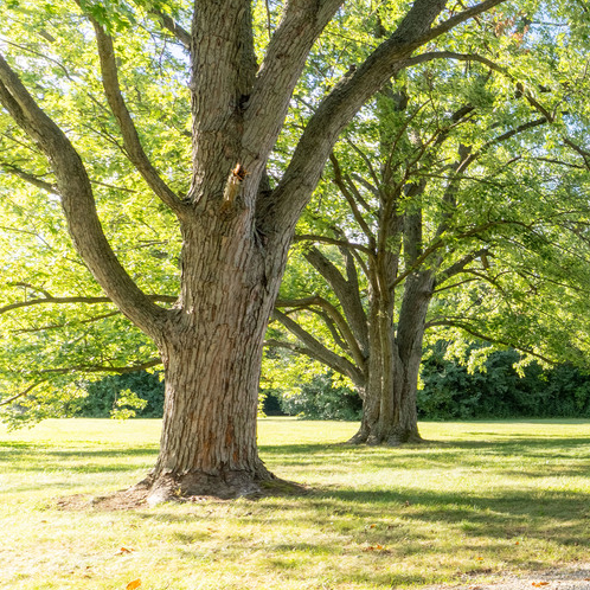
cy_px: 518
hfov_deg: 24.7
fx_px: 906
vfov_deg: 34.3
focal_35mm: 47
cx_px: 951
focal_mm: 17
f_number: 8
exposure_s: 1/640
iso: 125
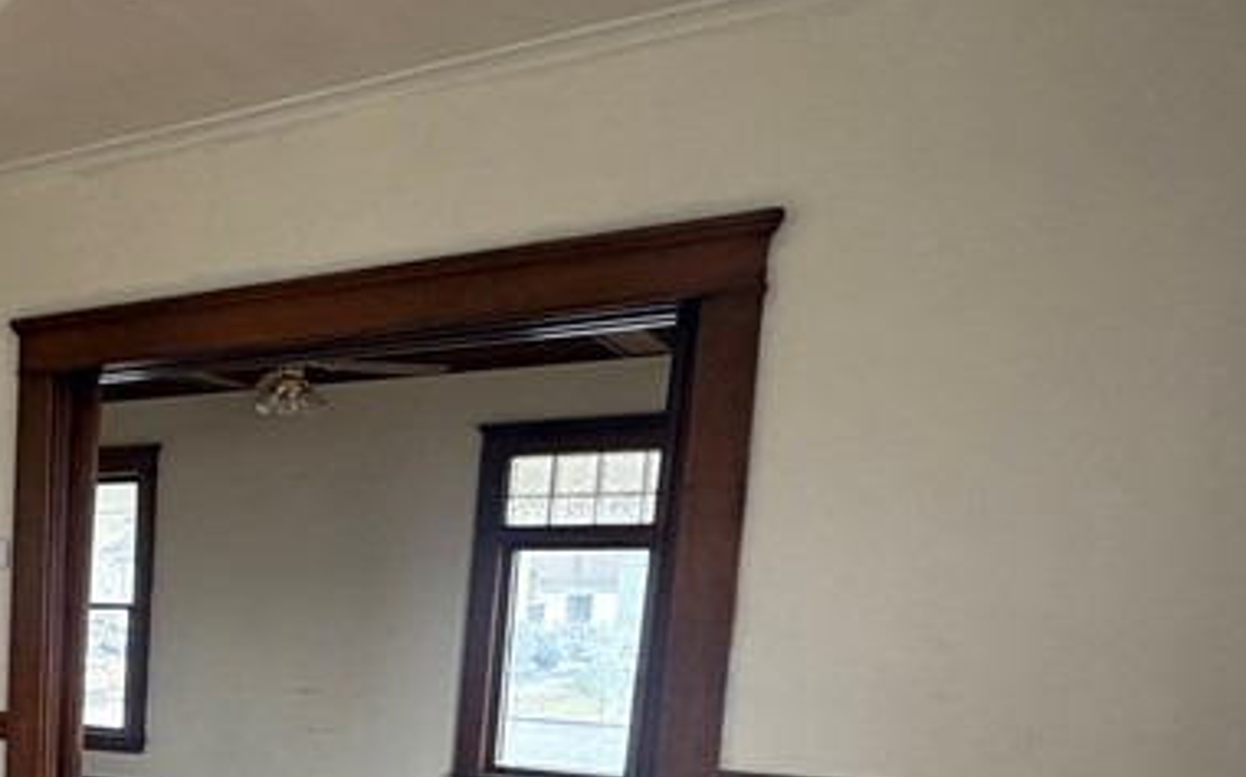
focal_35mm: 40
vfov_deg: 29.8
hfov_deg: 38.6
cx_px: -190
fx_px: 1357
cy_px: 777
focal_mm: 2.22
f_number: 2.2
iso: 160
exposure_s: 1/121
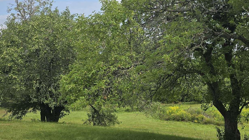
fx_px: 310
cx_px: 169
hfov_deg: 43.0
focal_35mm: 47
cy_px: 54
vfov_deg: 25.4
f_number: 1.7
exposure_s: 1/598
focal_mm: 6.3
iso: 12
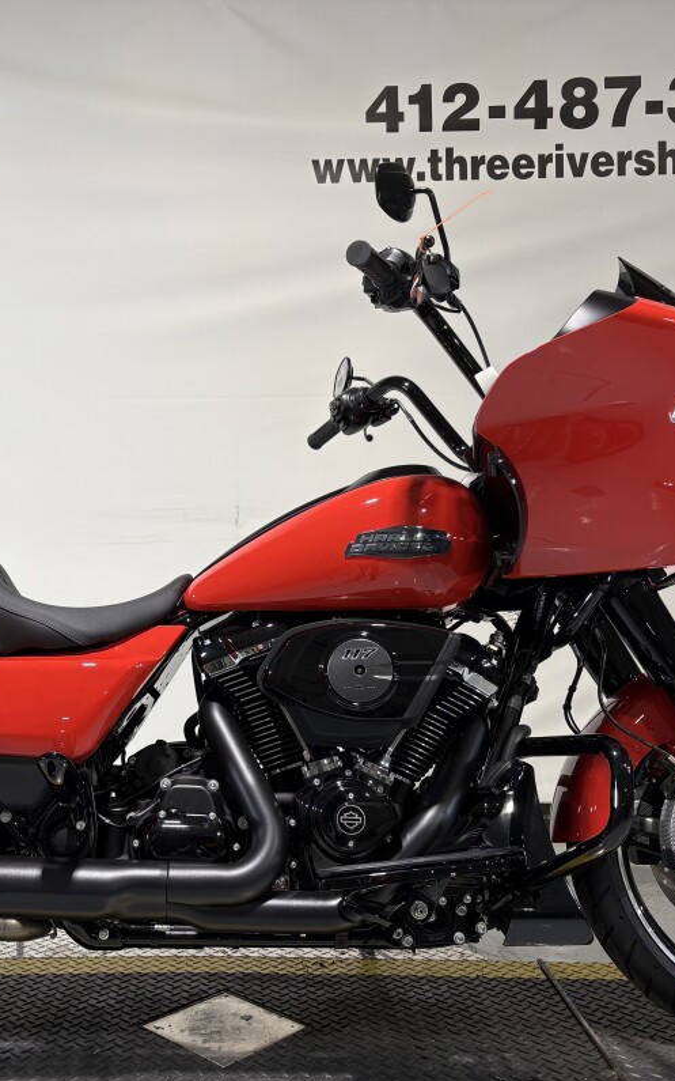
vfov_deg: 52.7
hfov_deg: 34.0
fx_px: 1089
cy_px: 543
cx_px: 203
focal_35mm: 37
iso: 50
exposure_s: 1/120
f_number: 1.6
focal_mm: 5.96
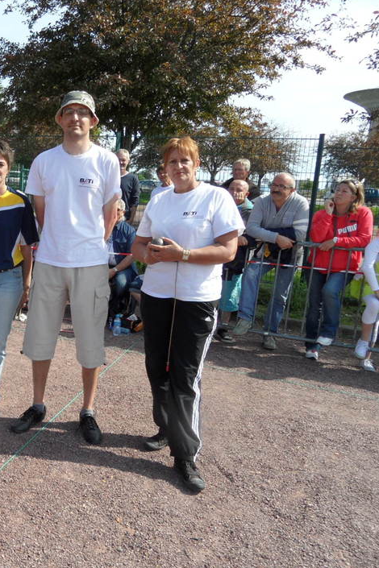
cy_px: 282
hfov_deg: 35.6
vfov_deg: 55.8
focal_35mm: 34
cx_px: 10
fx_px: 537
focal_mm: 3.9
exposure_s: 1/500
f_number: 3.2
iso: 80
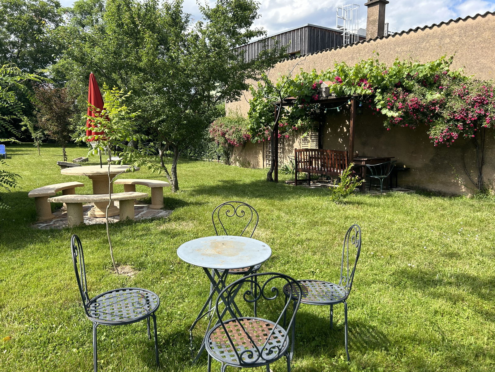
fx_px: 372
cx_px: 248
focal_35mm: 26
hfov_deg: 67.3
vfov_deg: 53.1
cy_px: 186
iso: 50
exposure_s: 1/1838
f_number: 1.5
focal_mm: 5.7
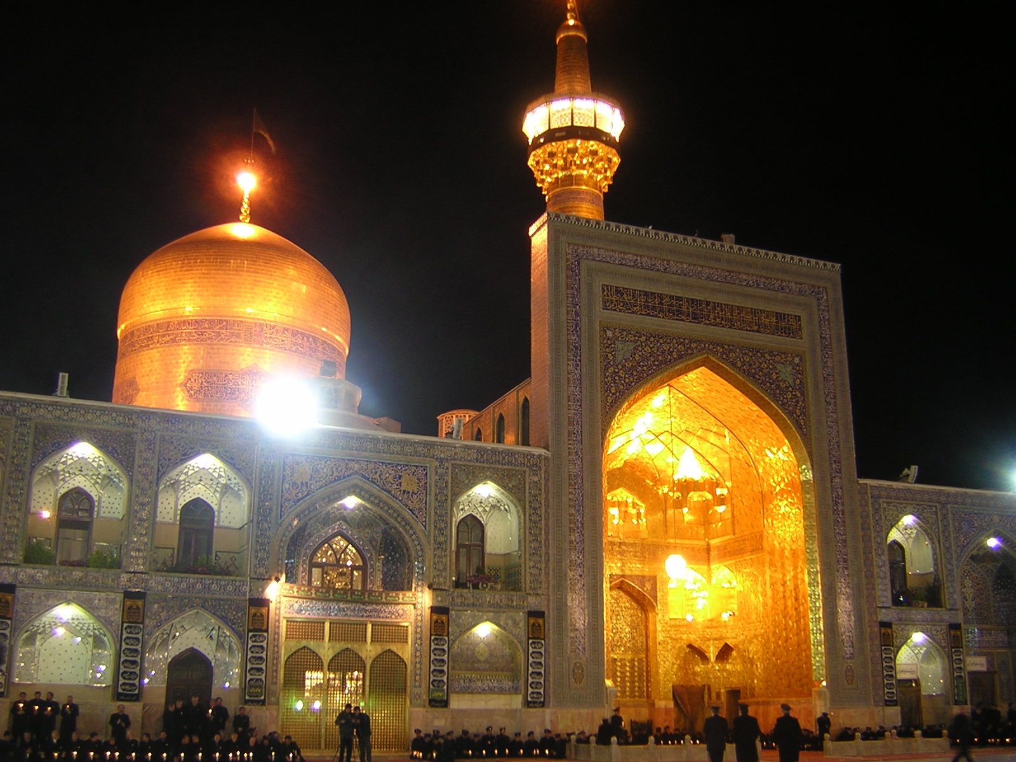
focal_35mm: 36
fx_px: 1057
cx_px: 508
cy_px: 381
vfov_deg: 39.7
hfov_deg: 51.4
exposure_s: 1/7.4
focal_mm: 4.7
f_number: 2.6
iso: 100
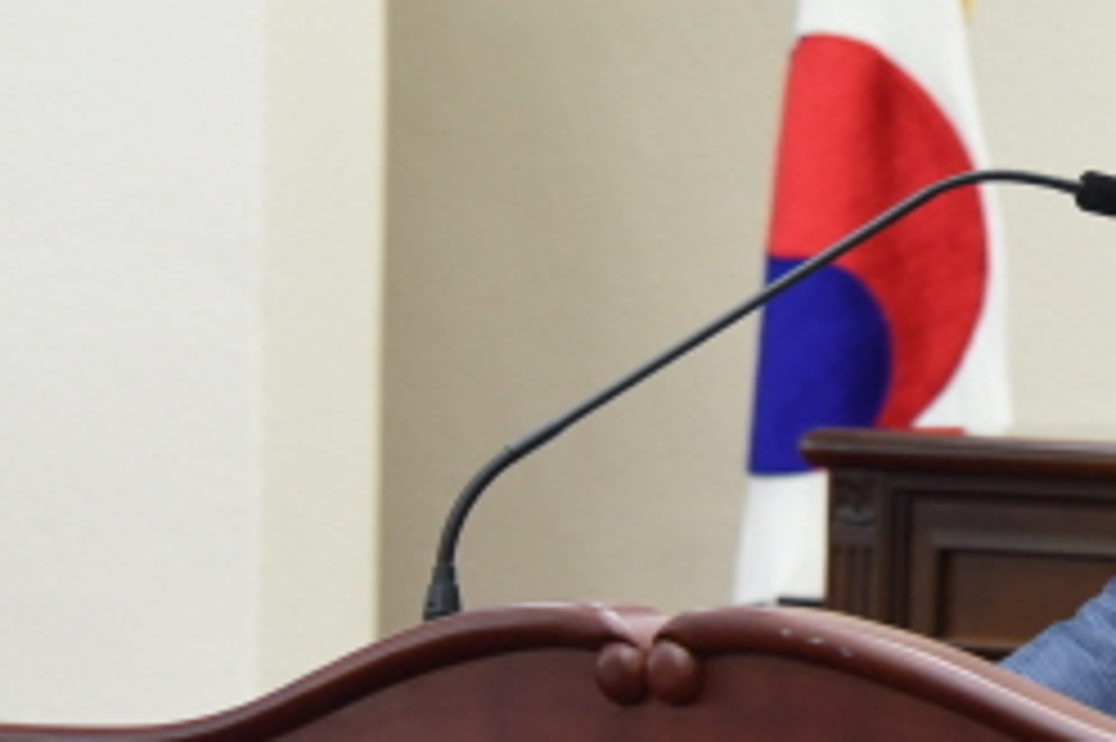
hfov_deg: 6.8
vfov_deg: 4.5
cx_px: 1287
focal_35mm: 303
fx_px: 9386
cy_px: 236
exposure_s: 1/80
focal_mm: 125
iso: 2000
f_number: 7.1
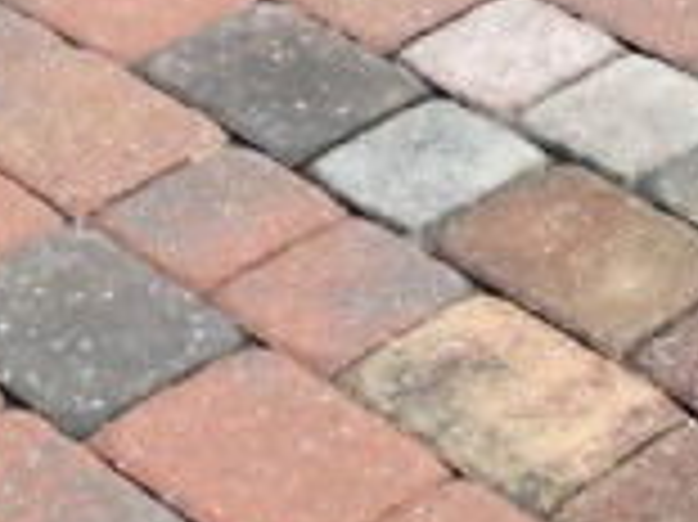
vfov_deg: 8.2
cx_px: 1013
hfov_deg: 11.9
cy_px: -936
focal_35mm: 159
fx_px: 3204
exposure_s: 1/3200
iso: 130
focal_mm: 6.72
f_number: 1.7
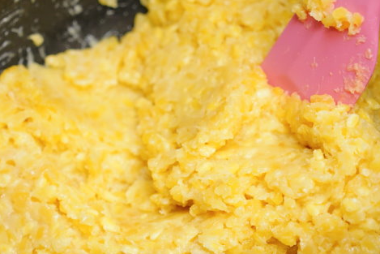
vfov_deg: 12.8
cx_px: 169
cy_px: 177
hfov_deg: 19.1
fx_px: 1130
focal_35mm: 107
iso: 1000
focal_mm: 59
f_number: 4
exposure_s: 1/60
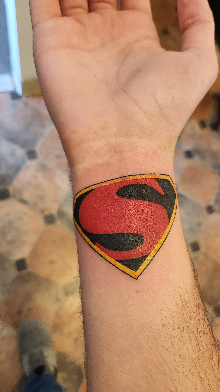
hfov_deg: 41.3
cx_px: 132
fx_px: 290
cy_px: 201
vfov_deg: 67.9
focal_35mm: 28
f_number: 1.8
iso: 320
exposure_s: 1/120
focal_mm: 5.4
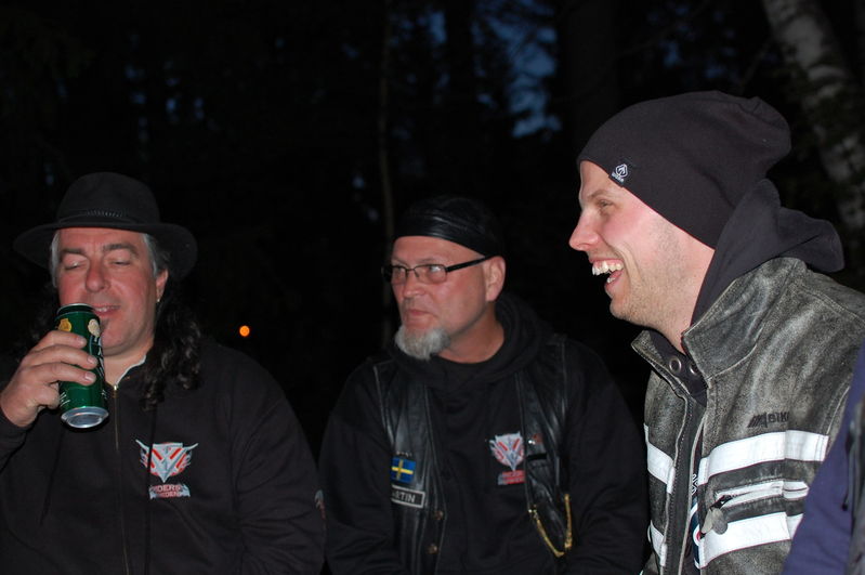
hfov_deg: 37.9
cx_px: 432
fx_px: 1260
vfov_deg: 25.7
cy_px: 288
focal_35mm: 52
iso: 400
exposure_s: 1/60
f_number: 2.8
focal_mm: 35
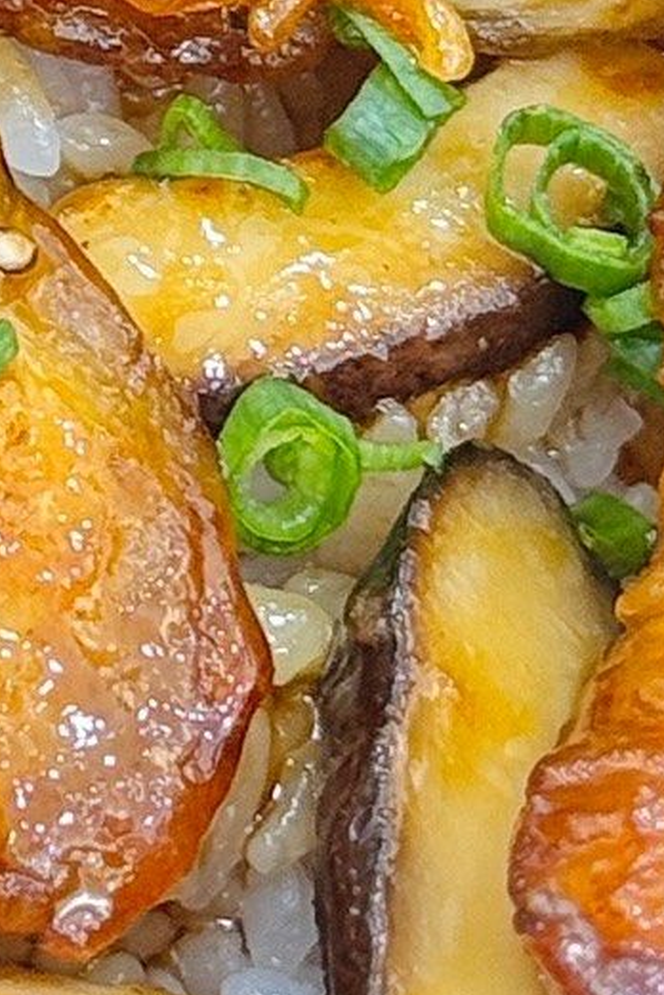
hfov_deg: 5.2
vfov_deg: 7.7
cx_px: -641
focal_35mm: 261
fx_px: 7220
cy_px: -541
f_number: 1.78
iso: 64
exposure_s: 1/50
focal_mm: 6.76
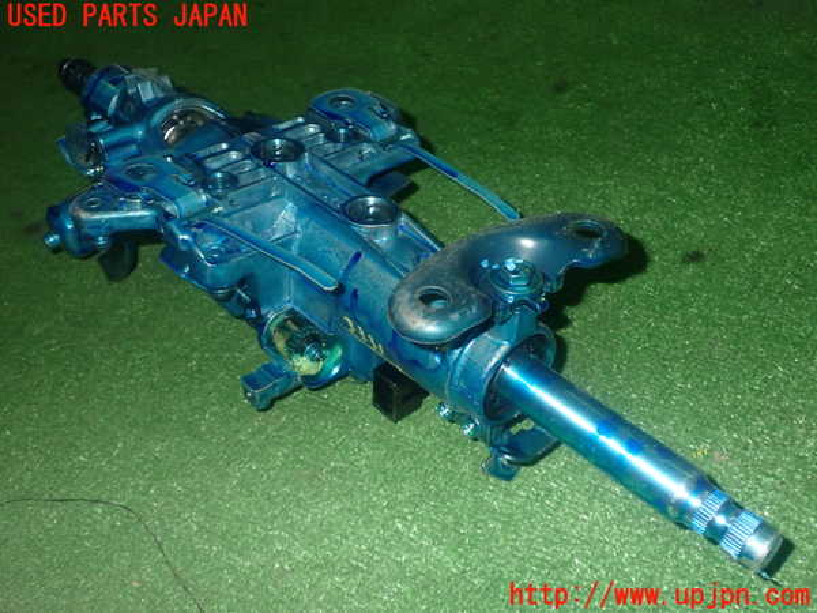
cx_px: 408
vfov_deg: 37.7
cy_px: 306
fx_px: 897
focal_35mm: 38
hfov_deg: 49.0
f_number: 8
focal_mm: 6.83
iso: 800
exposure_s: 1/40
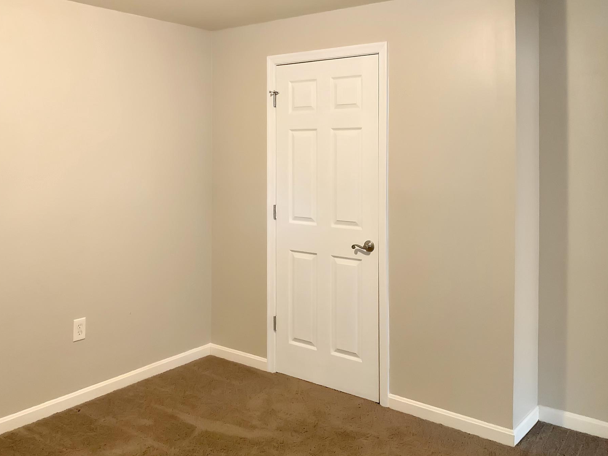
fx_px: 580
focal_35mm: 33
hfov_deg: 55.2
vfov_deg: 42.9
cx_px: 271
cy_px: 248
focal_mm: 3
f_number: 1.8
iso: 250
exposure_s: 1/40
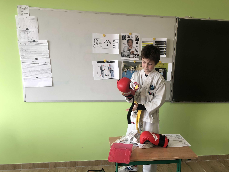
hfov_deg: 53.6
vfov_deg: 41.6
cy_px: 102
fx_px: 225
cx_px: 136
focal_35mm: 34
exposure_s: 1/100
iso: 32
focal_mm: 3.99
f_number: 1.8
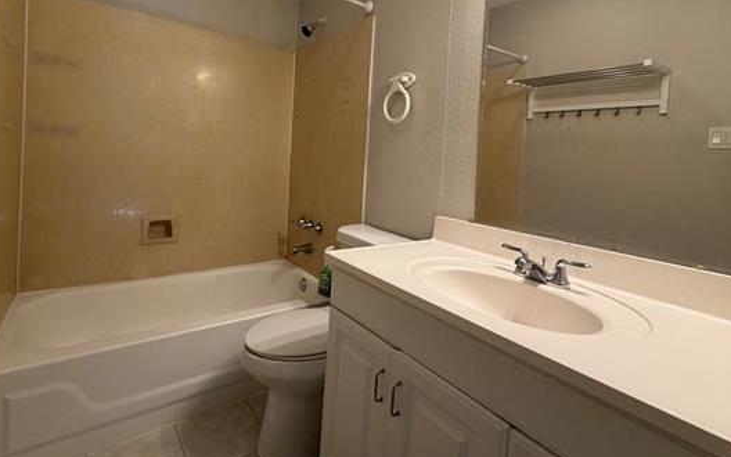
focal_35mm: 18
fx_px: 359
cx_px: 338
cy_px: 165
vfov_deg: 63.8
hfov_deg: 90.9
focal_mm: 2.22
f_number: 2.2
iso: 250
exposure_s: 1/120
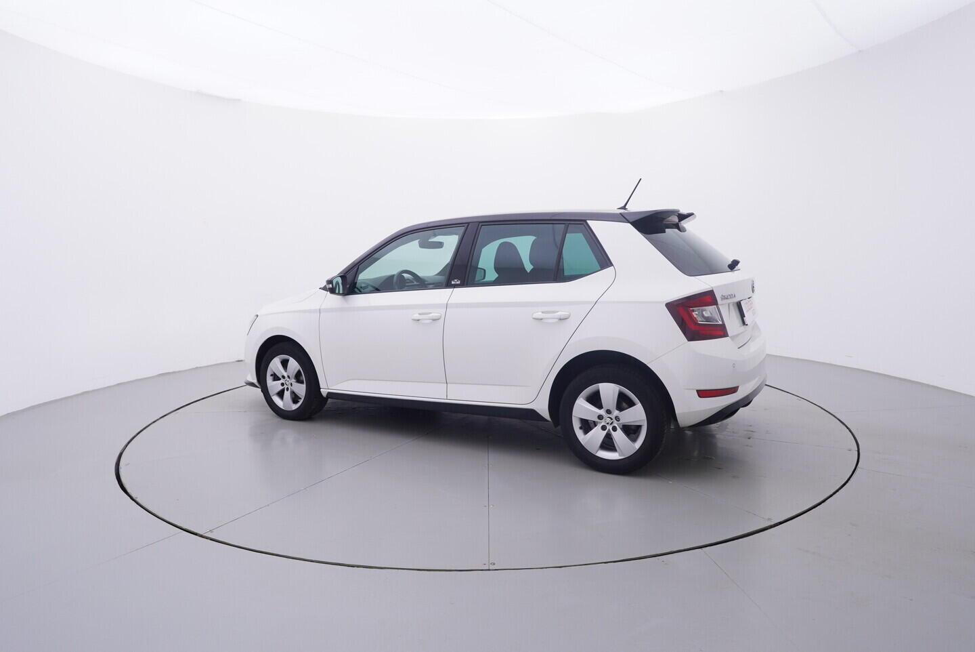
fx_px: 610
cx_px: 488
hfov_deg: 77.3
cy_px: 326
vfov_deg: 56.2
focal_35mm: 22
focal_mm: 15
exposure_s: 1/80
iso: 200
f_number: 5
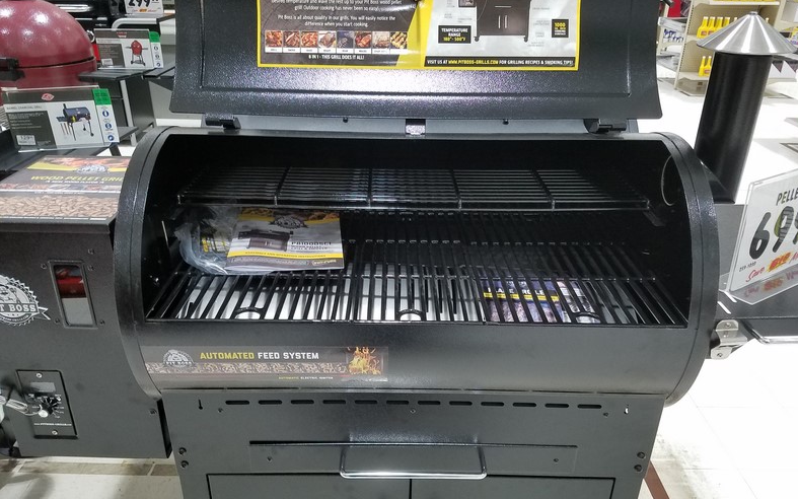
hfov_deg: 66.5
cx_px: 405
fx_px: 609
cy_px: 284
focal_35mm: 28
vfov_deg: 44.4
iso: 125
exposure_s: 1/60
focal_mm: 4.2
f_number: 1.7
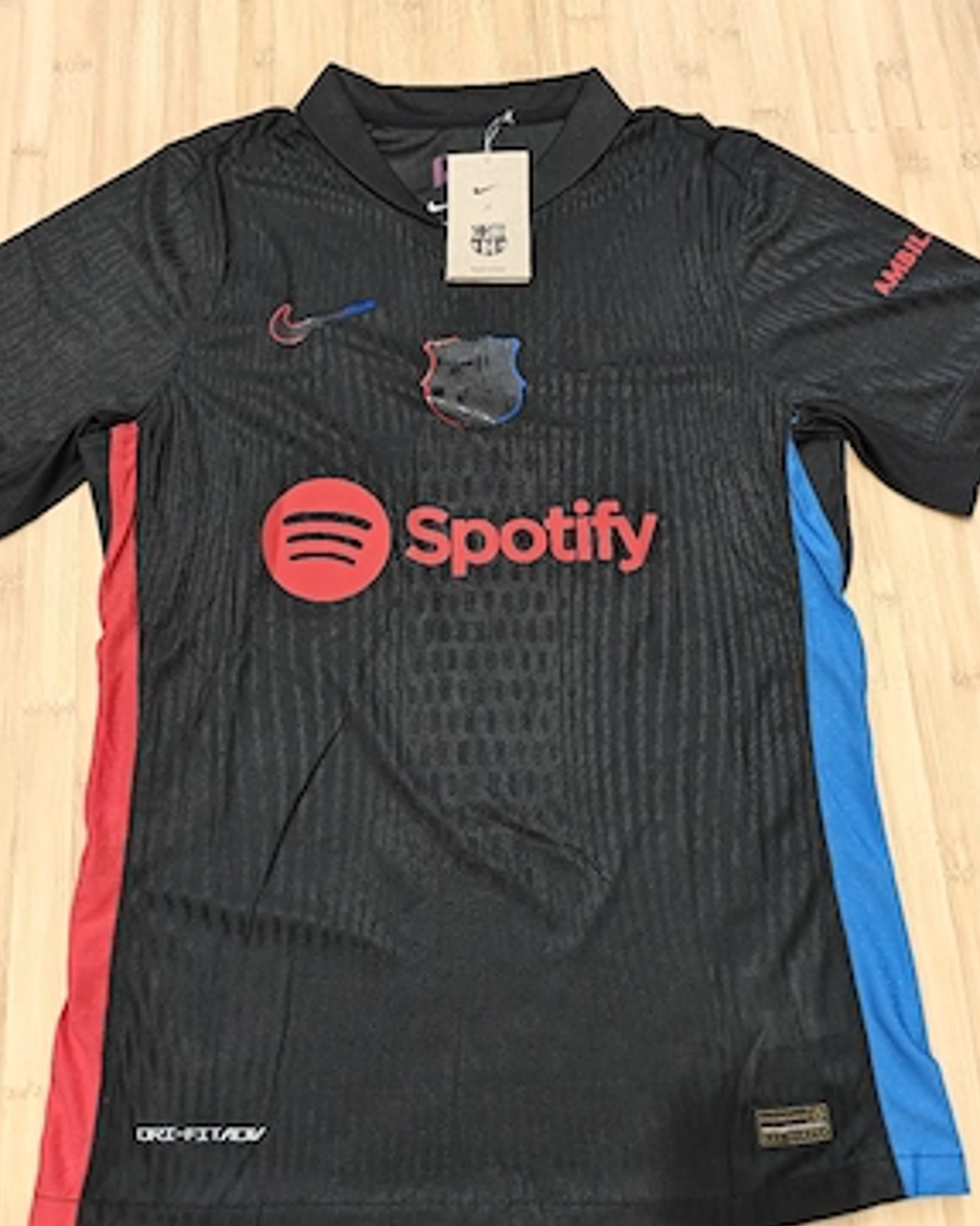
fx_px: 907
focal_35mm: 25
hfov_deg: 56.8
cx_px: 499
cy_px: 594
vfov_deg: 68.1
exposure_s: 1/50
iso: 1250
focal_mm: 6.06
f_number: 1.6
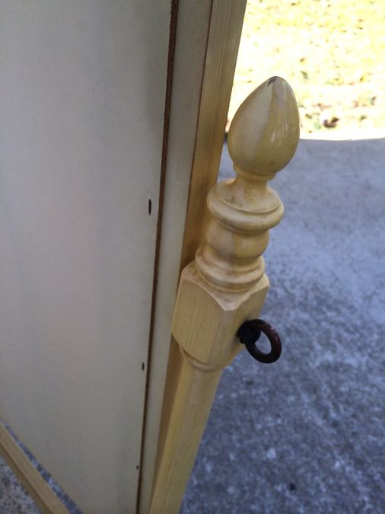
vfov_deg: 60.0
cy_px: 257
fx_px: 445
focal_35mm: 30
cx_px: 192
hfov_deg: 46.8
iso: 32
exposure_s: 1/302
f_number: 2.2
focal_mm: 4.12
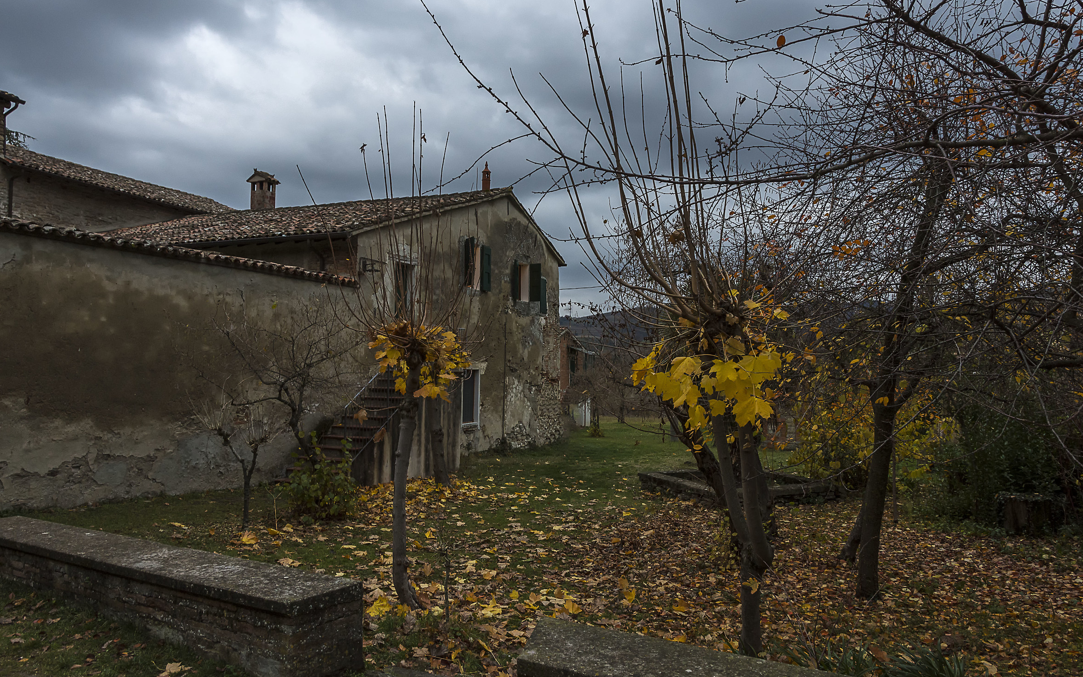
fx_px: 738
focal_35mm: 25
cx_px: 534
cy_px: 325
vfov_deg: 49.3
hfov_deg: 72.5
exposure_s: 1/50
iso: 640
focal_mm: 16
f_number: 6.3
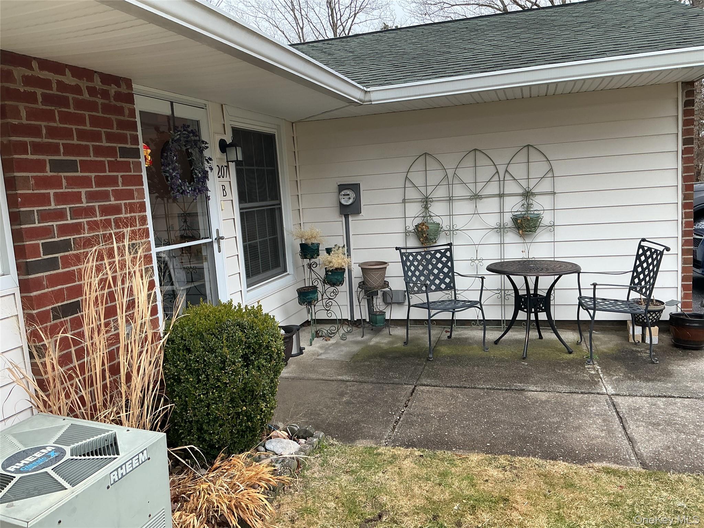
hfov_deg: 61.7
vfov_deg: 48.2
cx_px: 352
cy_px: 264
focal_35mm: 29
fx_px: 590
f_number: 1.8
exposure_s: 1/120
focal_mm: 3
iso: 20
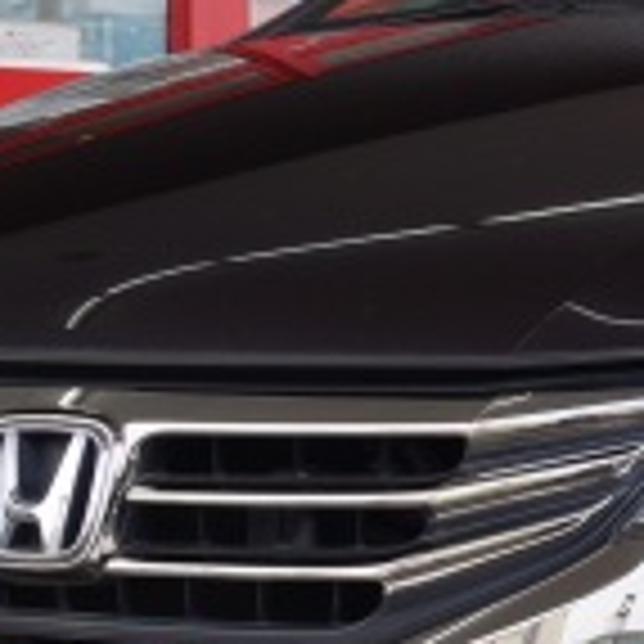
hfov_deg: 12.5
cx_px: 725
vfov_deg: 12.7
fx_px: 2884
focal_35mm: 137
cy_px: 480
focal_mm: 24
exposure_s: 1/100
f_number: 5.6
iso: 100
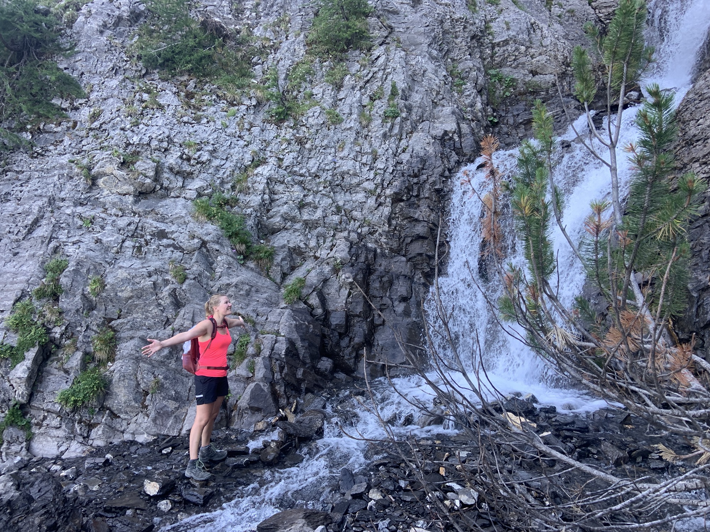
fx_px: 533
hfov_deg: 67.3
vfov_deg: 53.1
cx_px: 355
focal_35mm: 26
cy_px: 266
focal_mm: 4.25
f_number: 1.8
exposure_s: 1/121
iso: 40
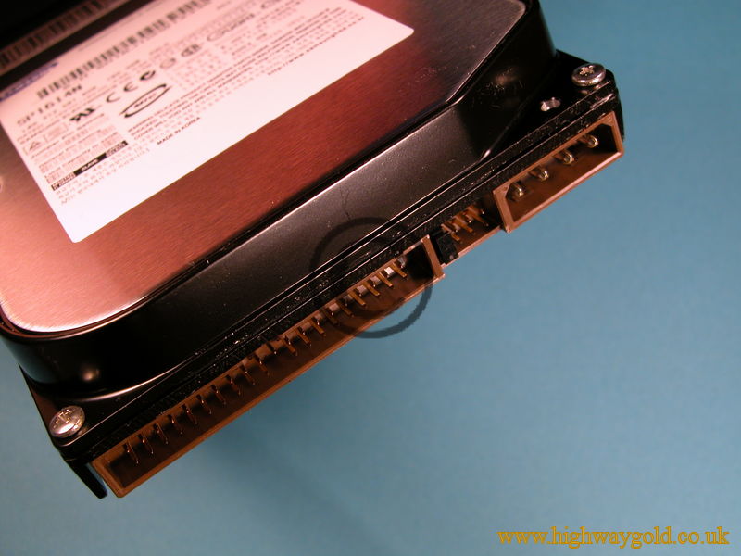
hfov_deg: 38.2
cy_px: 278
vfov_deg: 29.1
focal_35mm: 50
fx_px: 1070
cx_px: 370
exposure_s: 1/34.3
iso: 100
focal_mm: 12.7
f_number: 4.8
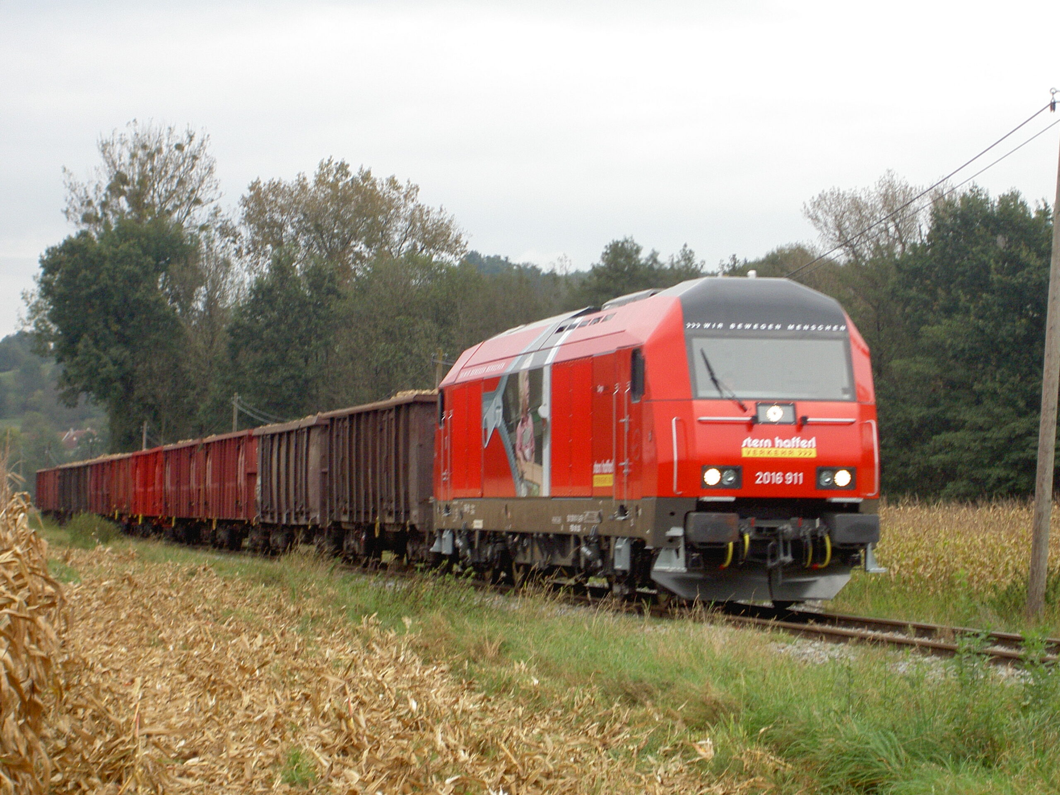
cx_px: 530
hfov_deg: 16.8
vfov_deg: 12.7
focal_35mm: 117
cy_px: 398
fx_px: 3583
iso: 200
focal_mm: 24
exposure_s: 1/100
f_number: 4.9
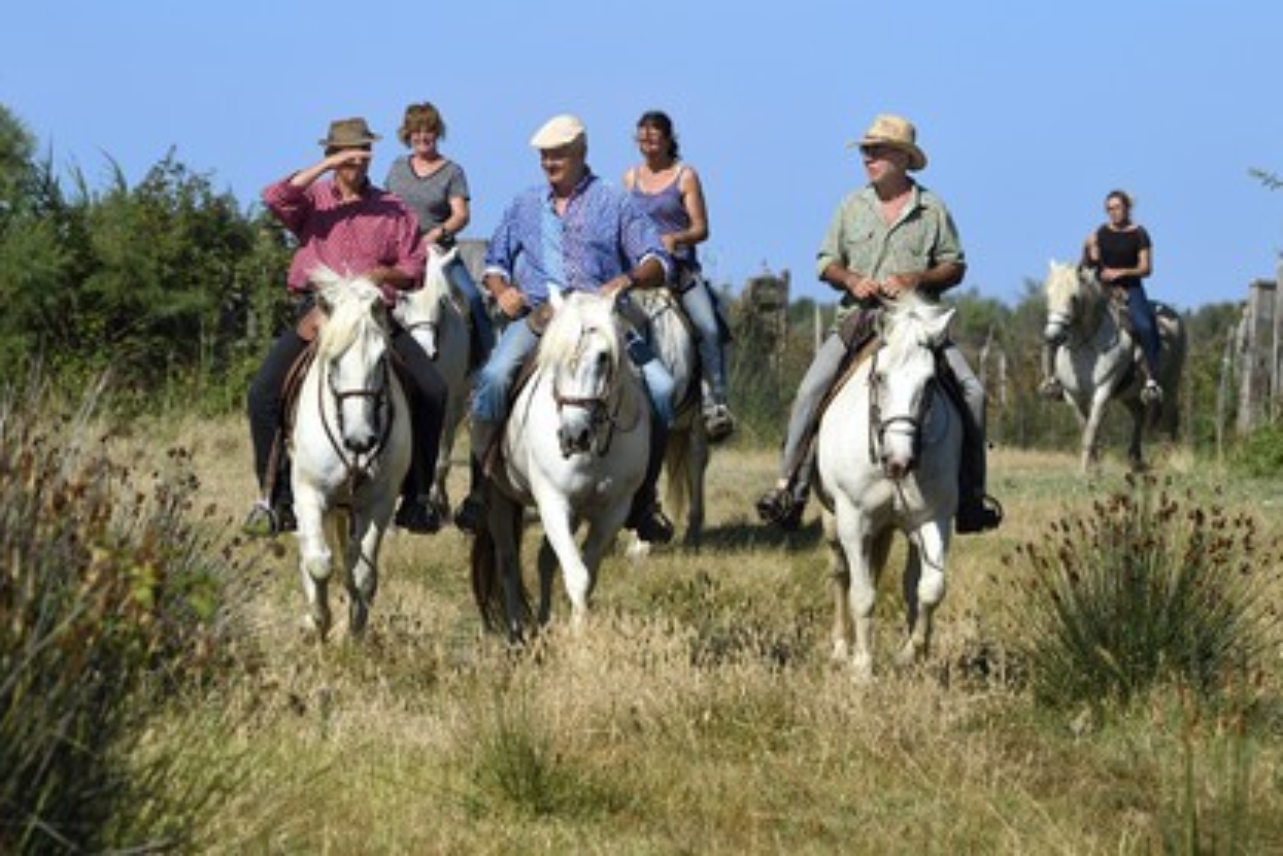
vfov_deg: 8.2
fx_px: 5953
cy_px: 426
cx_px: 646
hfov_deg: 12.3
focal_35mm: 167
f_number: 8
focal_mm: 165
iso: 200
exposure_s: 1/800
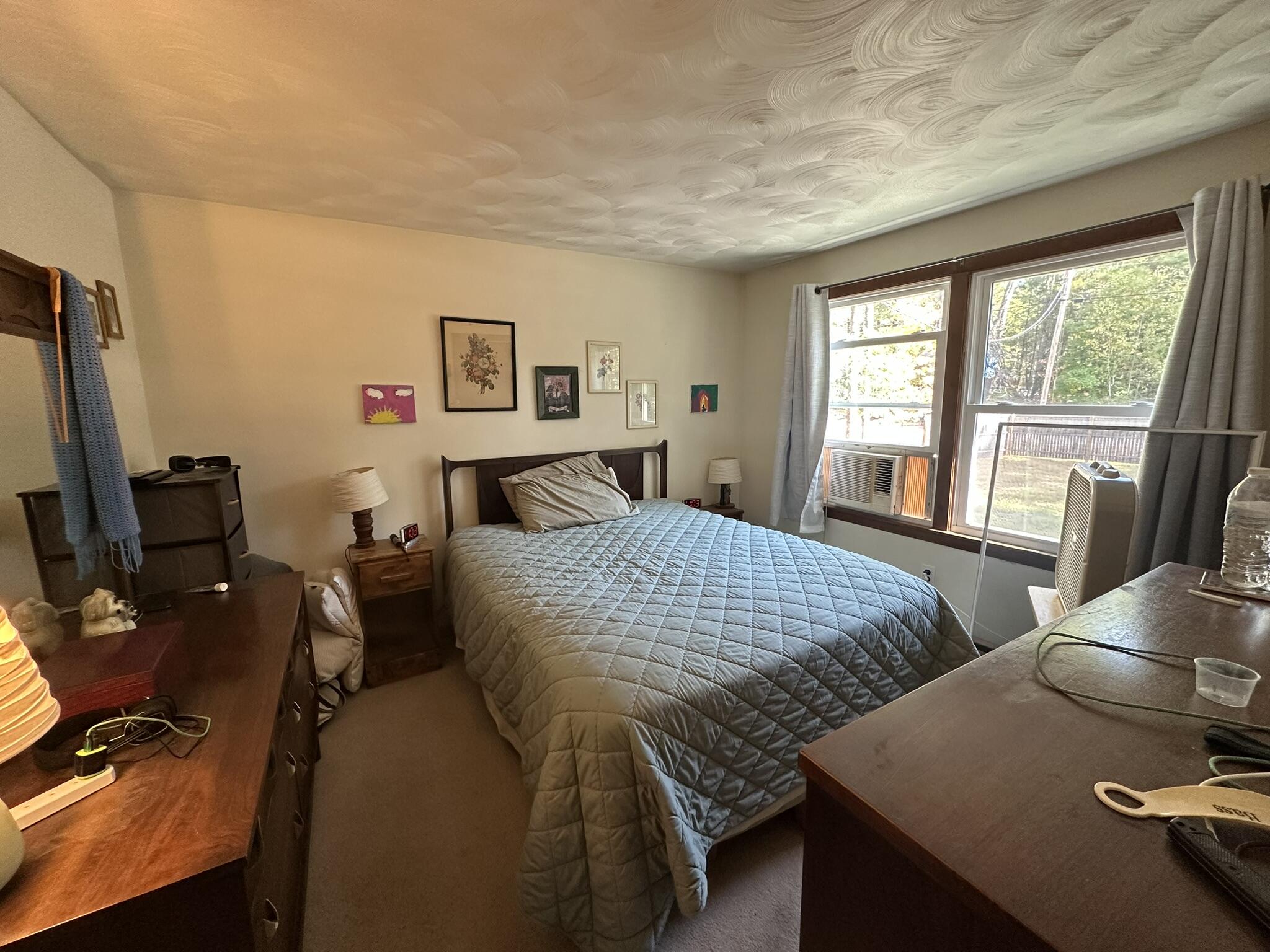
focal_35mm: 14
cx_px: 635
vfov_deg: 85.7
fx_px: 514
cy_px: 476
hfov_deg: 102.1
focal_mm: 2.22
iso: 320
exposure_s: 1/73
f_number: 2.2
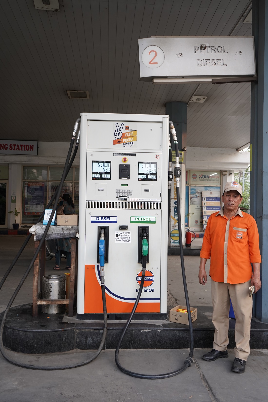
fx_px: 346
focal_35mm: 31
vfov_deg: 60.3
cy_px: 201
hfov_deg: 42.3
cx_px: 134
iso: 1000
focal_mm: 31
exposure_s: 1/60
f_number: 5.6
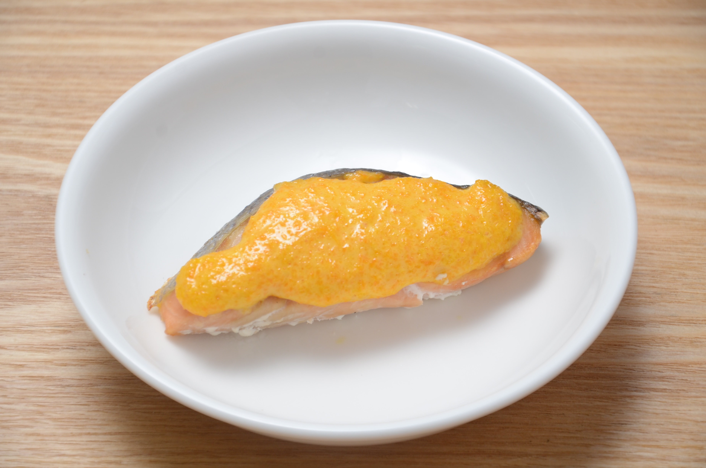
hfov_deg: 13.1
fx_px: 3082
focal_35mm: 158
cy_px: 234
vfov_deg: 8.7
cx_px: 353
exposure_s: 1/125
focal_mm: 105
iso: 250
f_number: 8
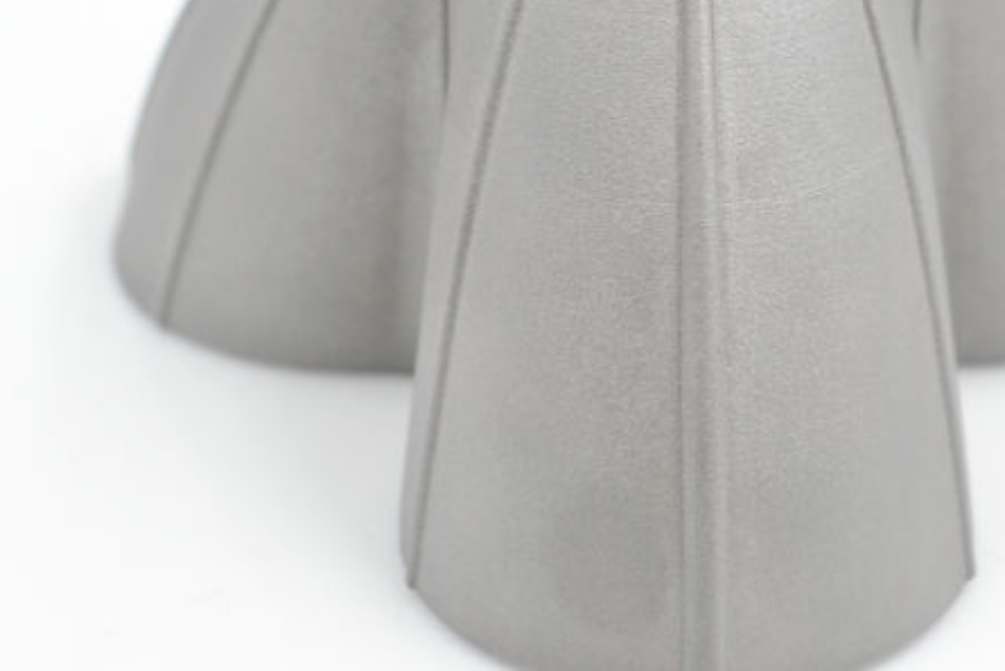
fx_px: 3407
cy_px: 33
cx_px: 682
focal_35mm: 122
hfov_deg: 16.7
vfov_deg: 11.2
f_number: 4
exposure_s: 1/60
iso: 200
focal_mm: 35
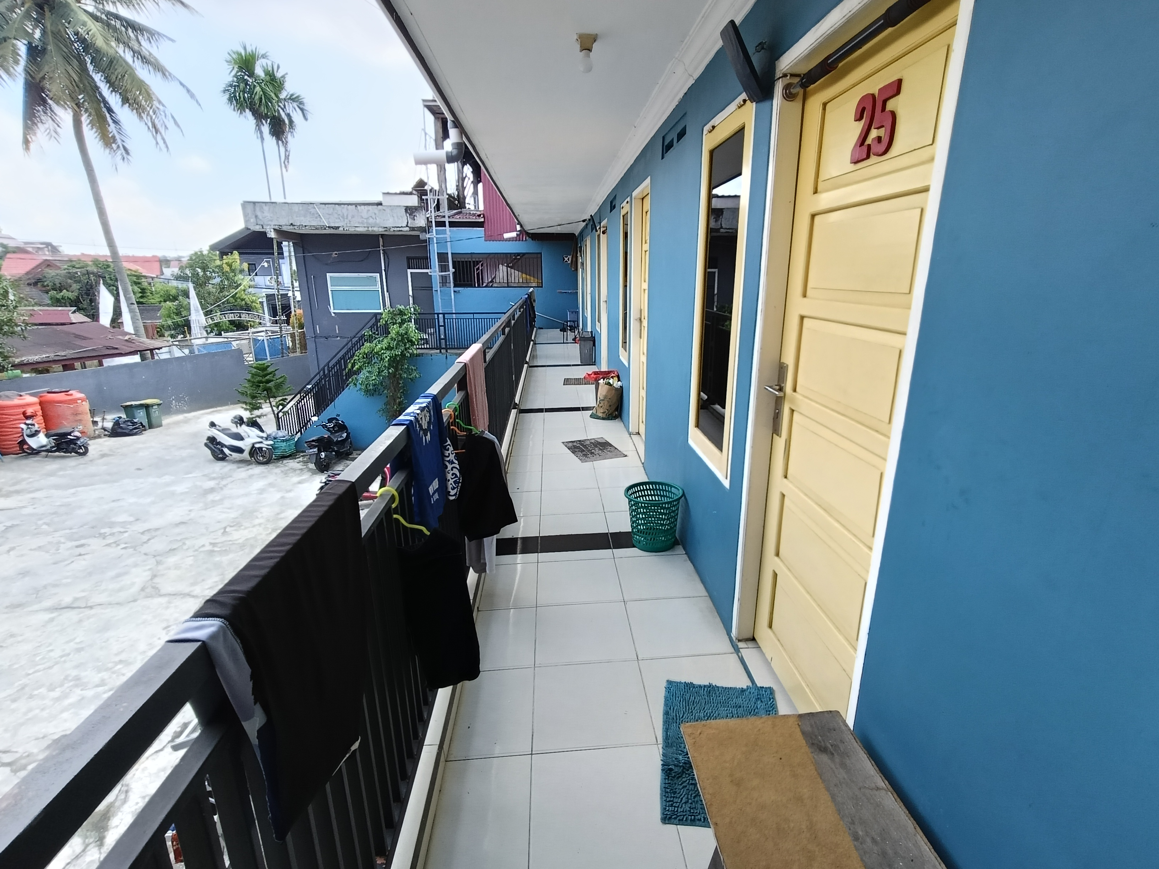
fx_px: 536
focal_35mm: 16
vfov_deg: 78.1
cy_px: 434
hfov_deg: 94.5
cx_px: 580
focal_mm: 1.68
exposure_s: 1/123
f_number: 2.2
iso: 64
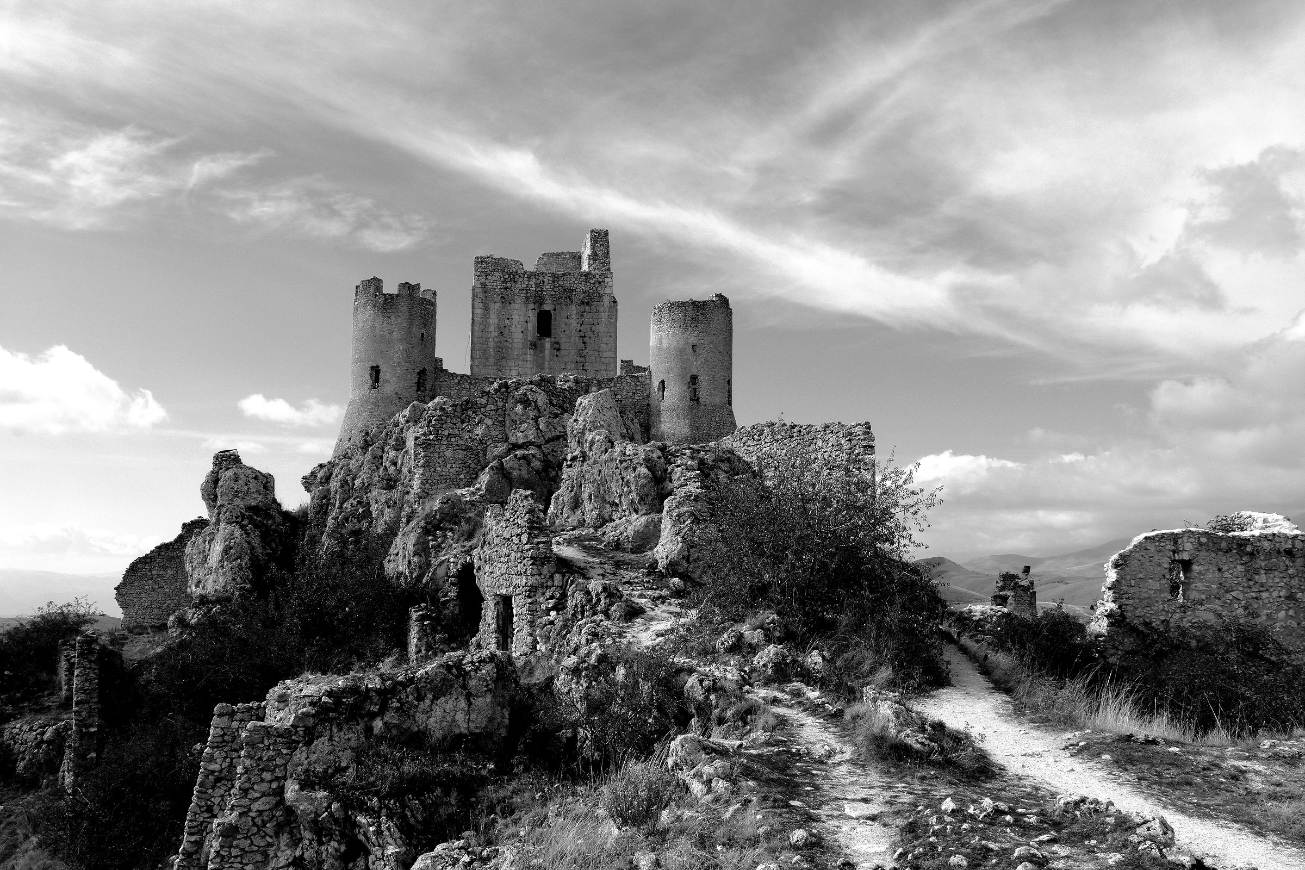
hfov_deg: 61.9
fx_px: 1087
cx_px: 652
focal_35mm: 30
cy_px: 435
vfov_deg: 43.6
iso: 200
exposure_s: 1/125
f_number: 16
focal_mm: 20.1
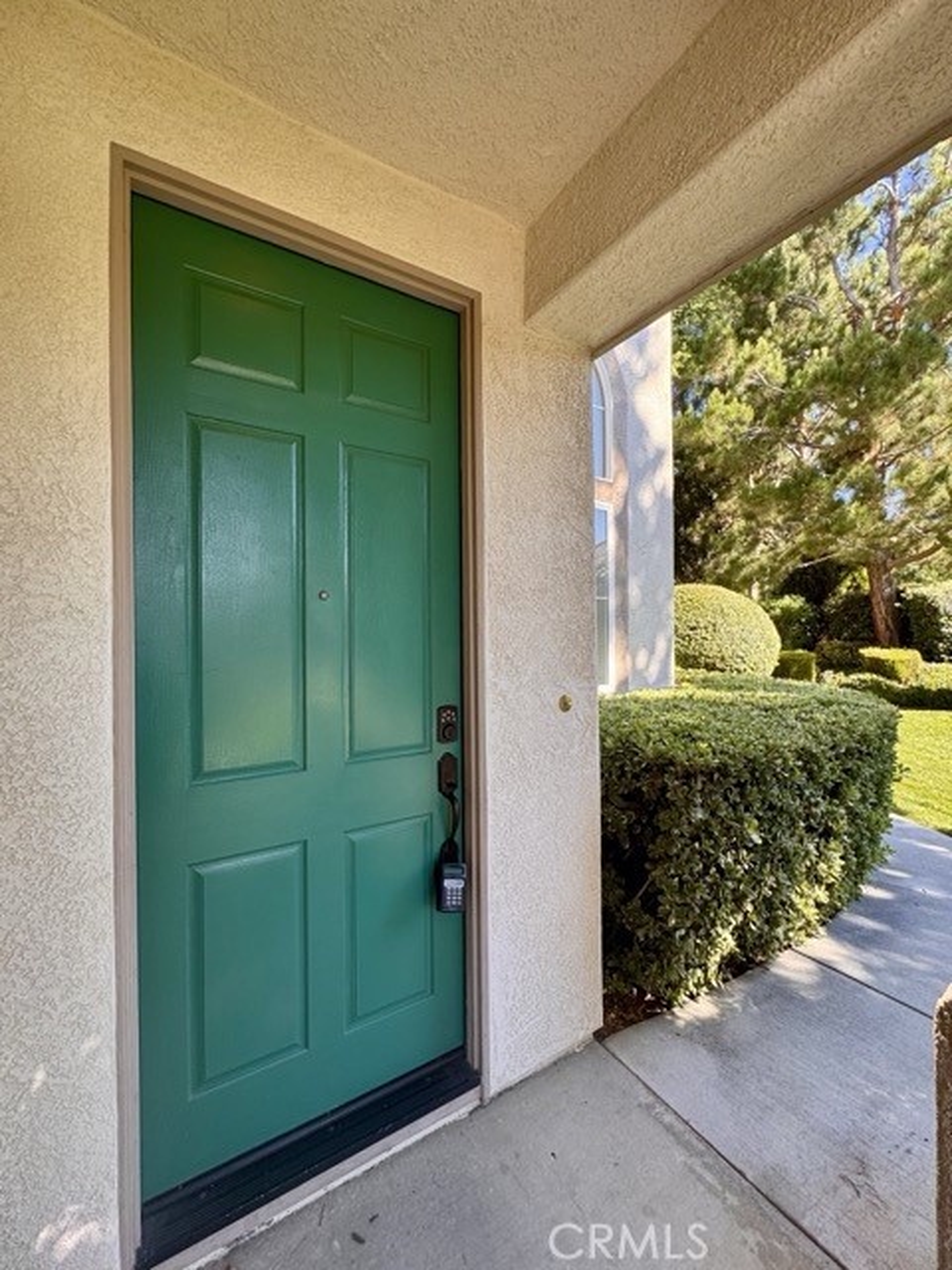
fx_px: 513
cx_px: 476
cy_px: 635
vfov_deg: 102.1
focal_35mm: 14
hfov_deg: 85.7
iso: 40
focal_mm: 2.22
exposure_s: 1/183
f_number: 2.2
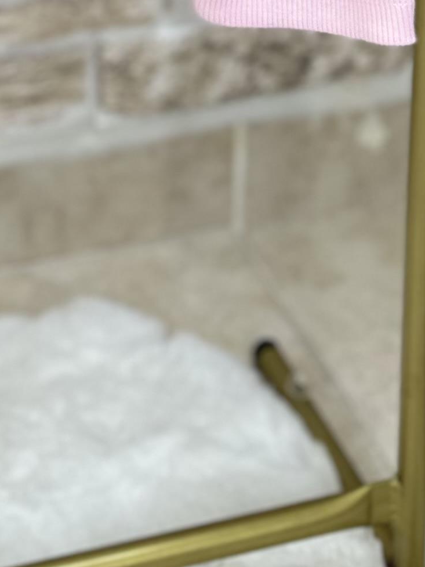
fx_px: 1620
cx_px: 3
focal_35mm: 99
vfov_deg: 15.8
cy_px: -557
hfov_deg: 14.7
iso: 100
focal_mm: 6.86
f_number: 1.78
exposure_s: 1/100
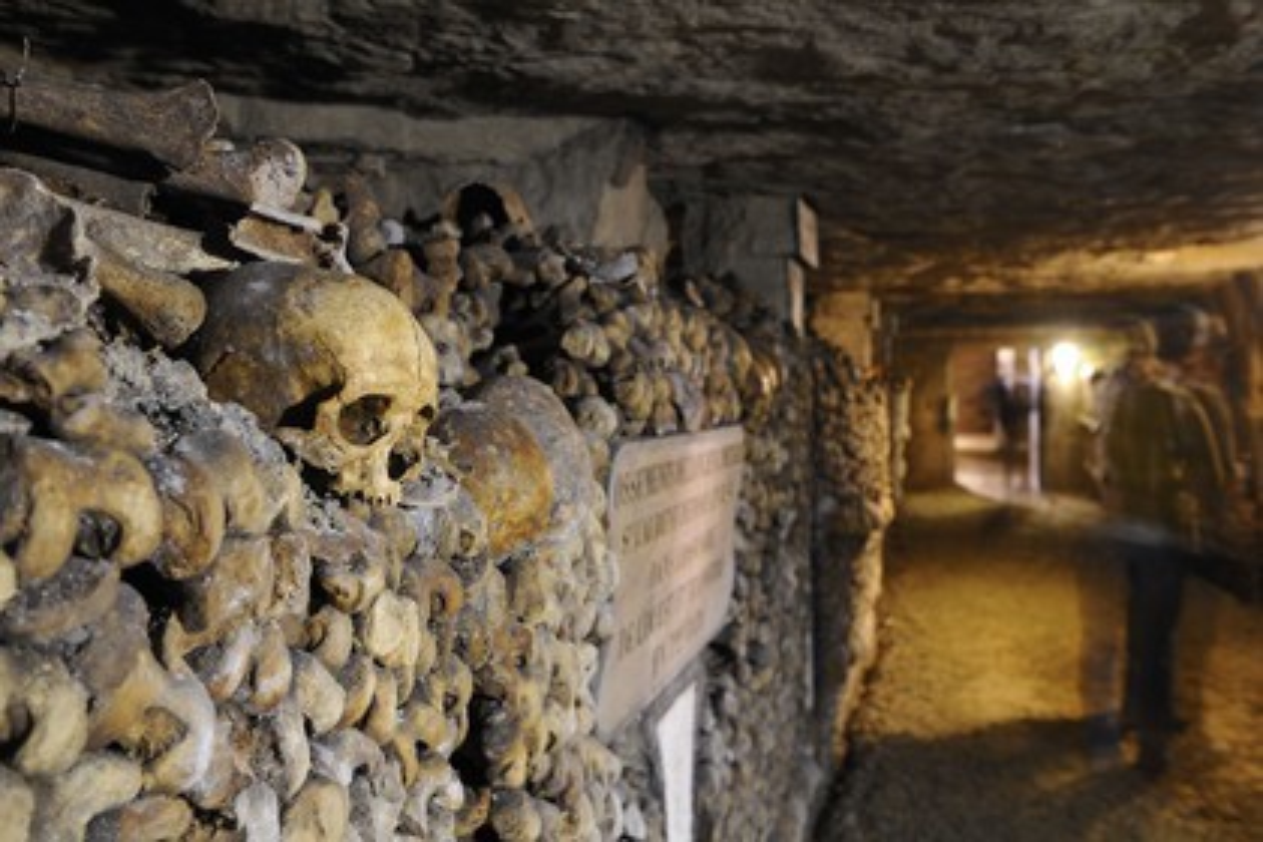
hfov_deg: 55.8
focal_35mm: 34
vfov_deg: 38.9
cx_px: 632
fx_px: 1193
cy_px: 421
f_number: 5.6
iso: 400
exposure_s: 13
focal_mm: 34
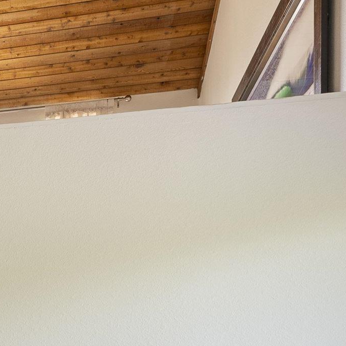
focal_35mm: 65
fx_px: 735
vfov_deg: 24.8
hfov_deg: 22.8
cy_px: 373
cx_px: -135
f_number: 8
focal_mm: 17
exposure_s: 1/2
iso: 100
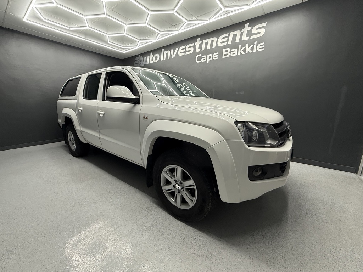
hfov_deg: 102.1
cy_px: 136
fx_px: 147
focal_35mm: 14
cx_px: 182
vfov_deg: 85.7
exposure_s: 1/100
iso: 160
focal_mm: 2.22
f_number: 2.2
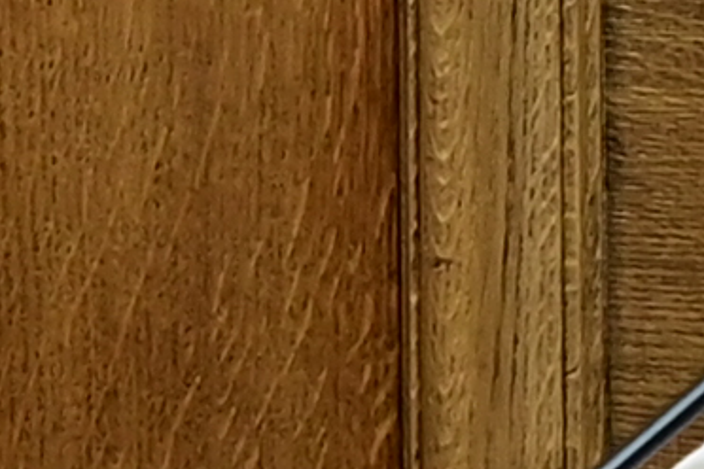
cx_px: 1786
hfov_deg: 1.2
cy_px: -23
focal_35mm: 1689
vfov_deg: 0.8
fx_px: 33027
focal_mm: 175
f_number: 4.5
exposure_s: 1/320
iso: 800
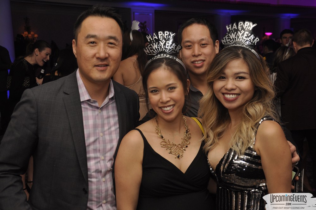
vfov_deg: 29.8
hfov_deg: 43.7
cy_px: 105
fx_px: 394
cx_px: 158
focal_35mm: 45
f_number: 5
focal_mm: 30
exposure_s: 1/60
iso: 400
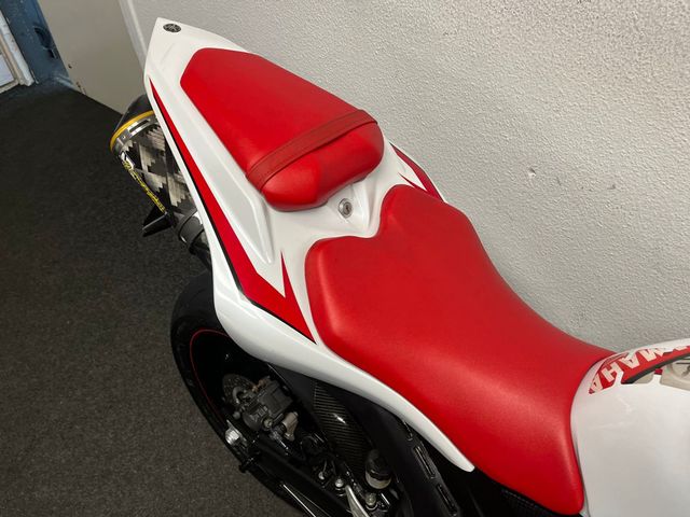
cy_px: 258
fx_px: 518
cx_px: 345
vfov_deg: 53.1
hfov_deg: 67.3
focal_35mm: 26
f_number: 1.6
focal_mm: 5.1
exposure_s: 1/100
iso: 125
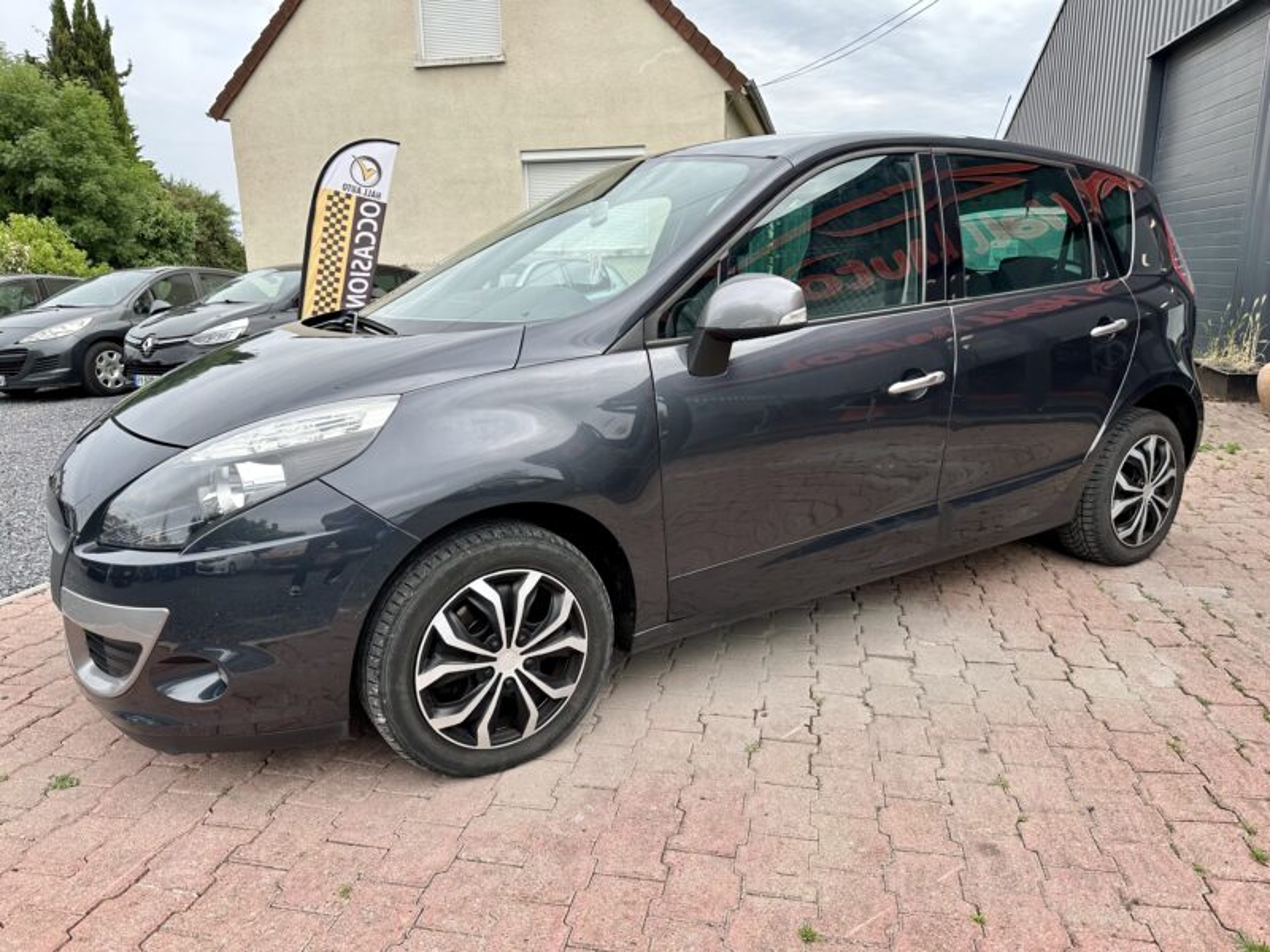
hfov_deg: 71.6
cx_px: 635
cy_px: 476
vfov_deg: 56.8
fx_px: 881
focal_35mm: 24
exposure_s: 1/850
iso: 80
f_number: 1.78
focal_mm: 6.86
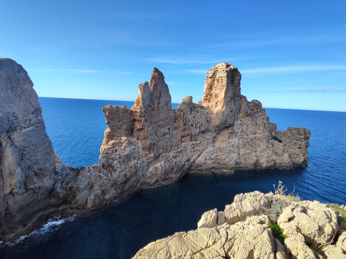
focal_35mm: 16
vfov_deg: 78.1
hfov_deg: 94.5
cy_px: 130
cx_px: 173
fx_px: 160
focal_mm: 2.13
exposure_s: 1/659
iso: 50
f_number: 2.4
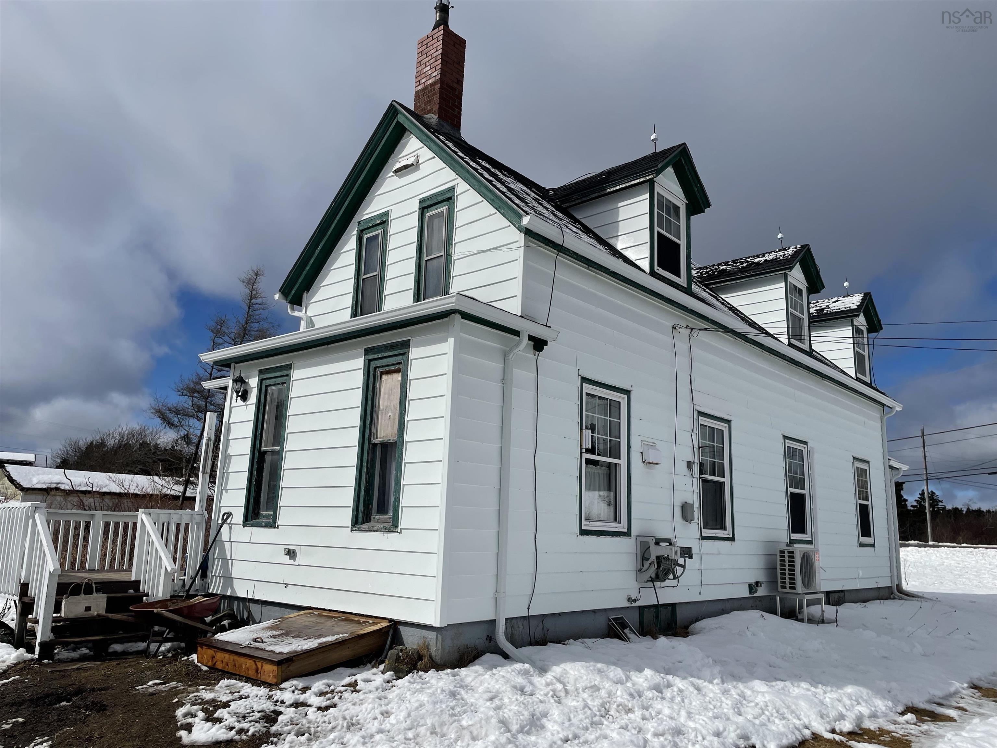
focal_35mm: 26
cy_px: 374
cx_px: 498
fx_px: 749
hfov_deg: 67.3
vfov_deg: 53.1
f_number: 1.6
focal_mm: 4.2
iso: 32
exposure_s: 1/14925
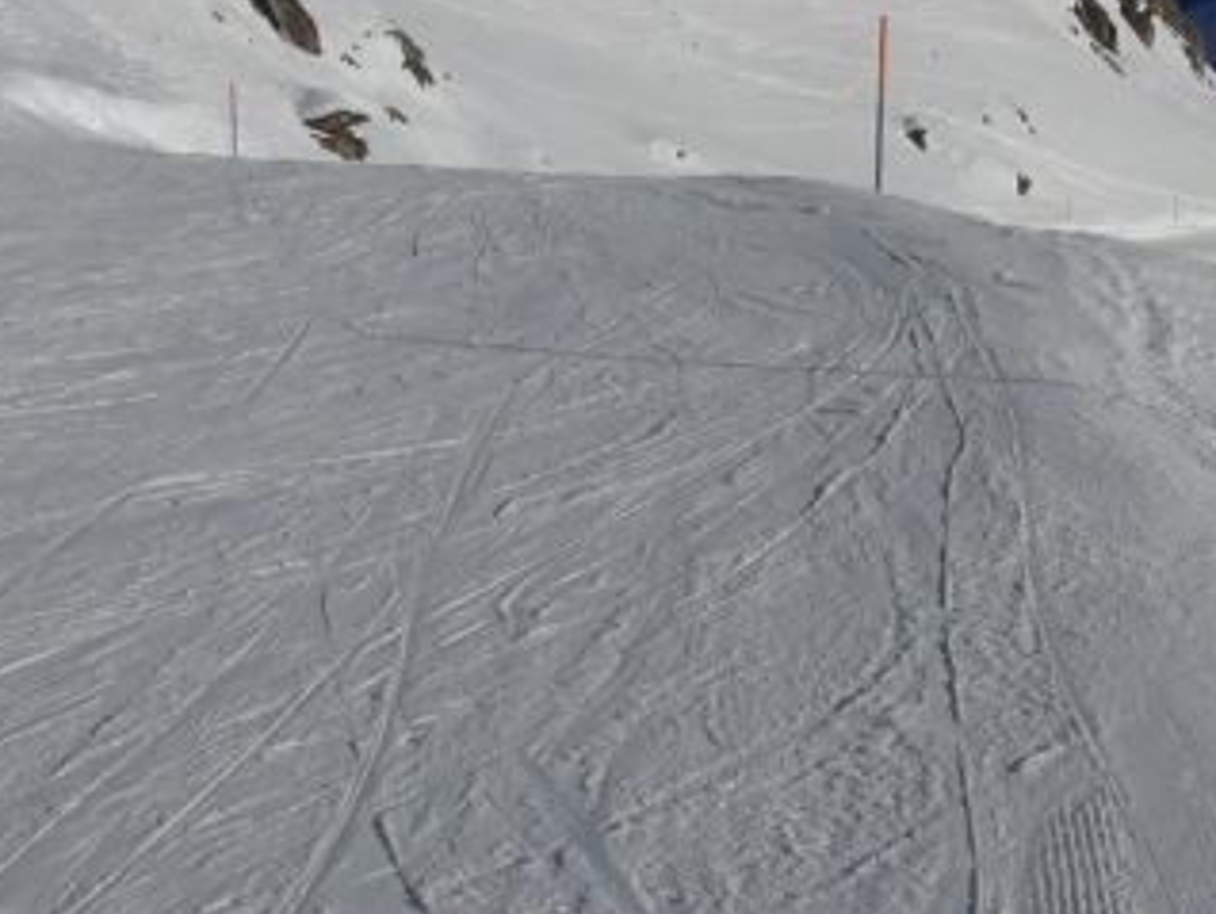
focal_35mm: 88
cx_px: 1136
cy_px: -34
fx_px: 3094
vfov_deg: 16.4
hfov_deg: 21.6
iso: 100
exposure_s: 1/800
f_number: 9
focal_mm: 7.4
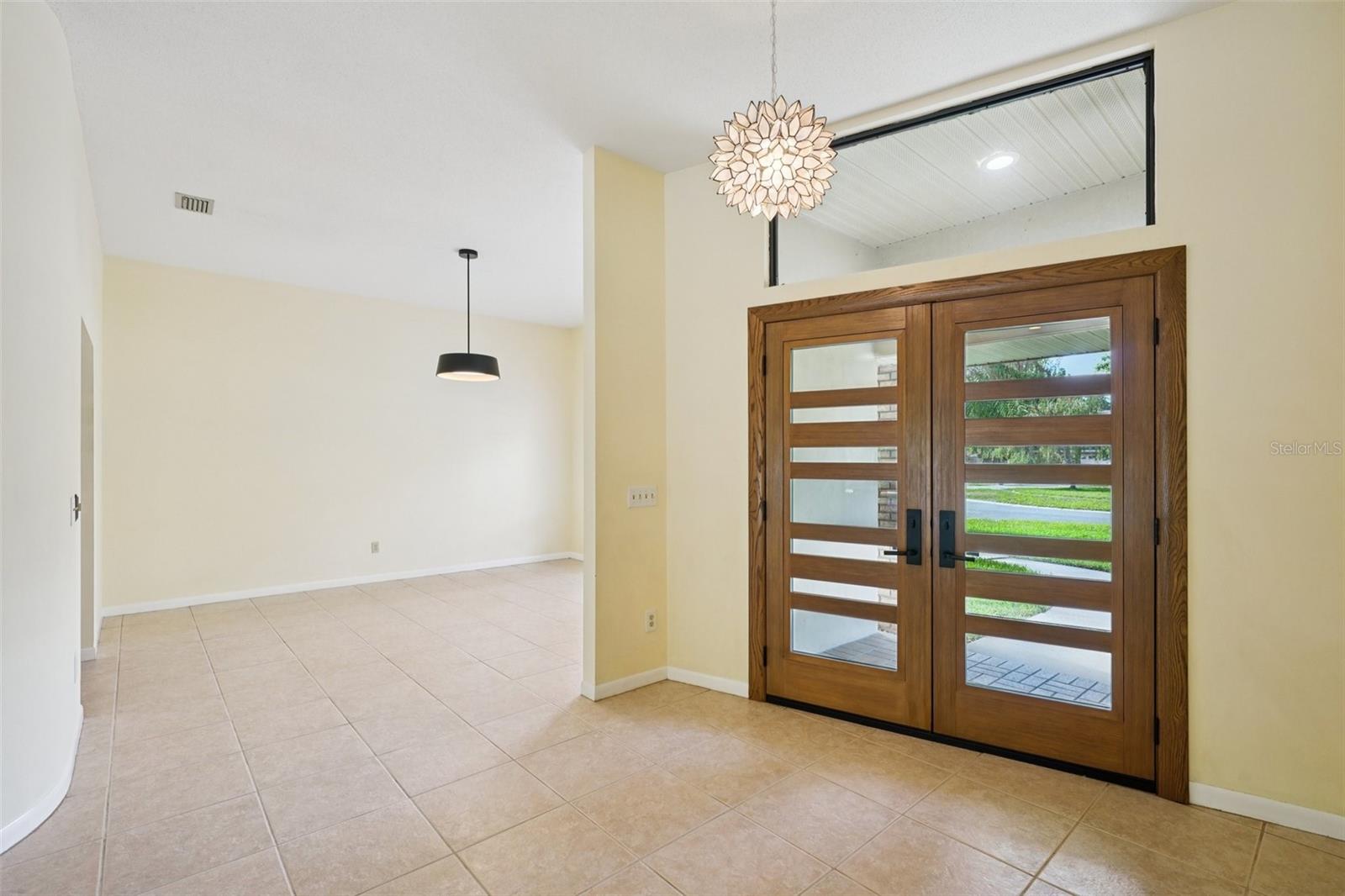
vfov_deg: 73.7
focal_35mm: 16
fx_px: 598
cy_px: 448
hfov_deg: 96.7
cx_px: 672
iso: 640
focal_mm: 16
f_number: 8
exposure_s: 1/60
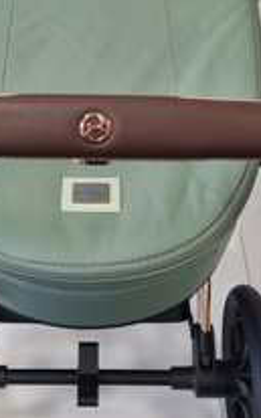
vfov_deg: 32.1
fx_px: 684
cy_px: 28
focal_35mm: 60
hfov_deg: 21.6
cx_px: 100
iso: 125
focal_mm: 5.4
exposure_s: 1/100
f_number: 1.8
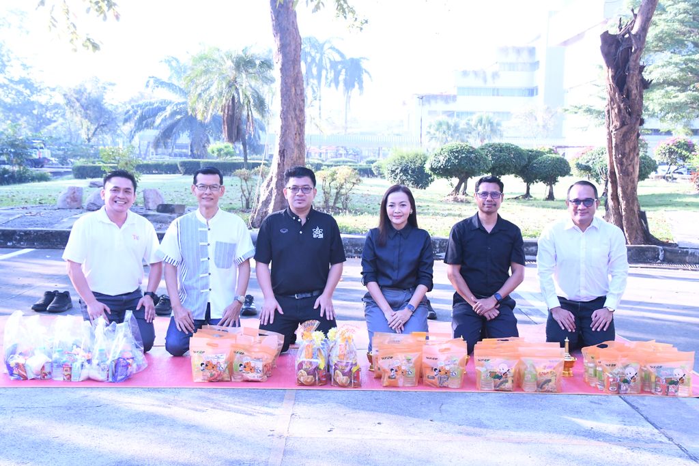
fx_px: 874
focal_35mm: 45
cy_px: 233
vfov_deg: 29.9
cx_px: 350
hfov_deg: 43.6
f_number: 9
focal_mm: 30
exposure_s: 1/320
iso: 2500
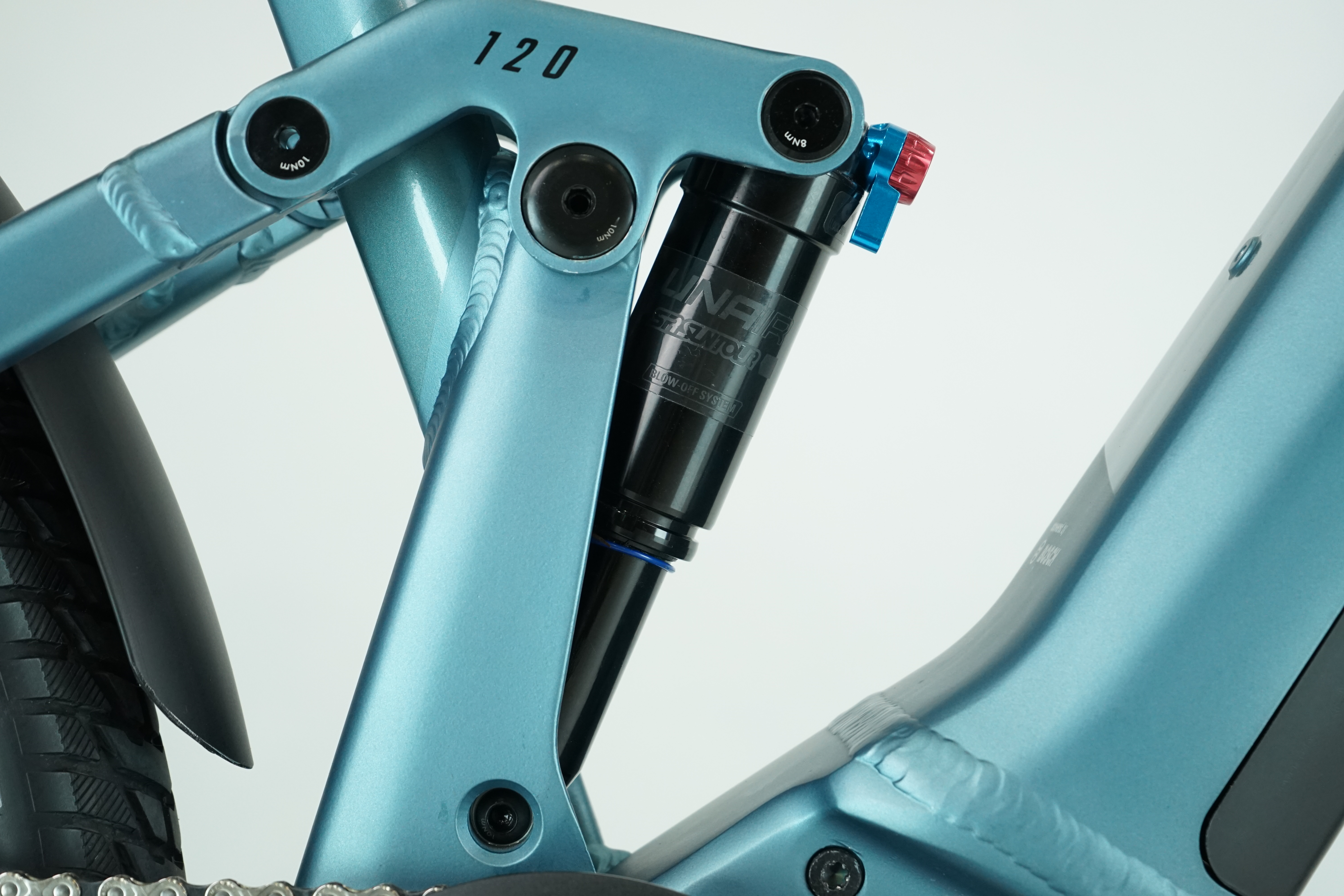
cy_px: 448
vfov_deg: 19.5
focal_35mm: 70
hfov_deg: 28.8
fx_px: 2613
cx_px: 672
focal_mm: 70
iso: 1600
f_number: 5.6
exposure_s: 1/200
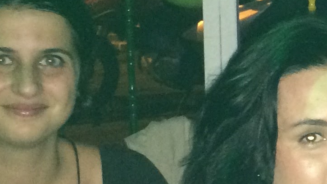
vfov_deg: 8.6
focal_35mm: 142
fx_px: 1232
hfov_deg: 14.3
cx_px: 455
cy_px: 99
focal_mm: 4.15
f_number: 2.2
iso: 320
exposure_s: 1/16
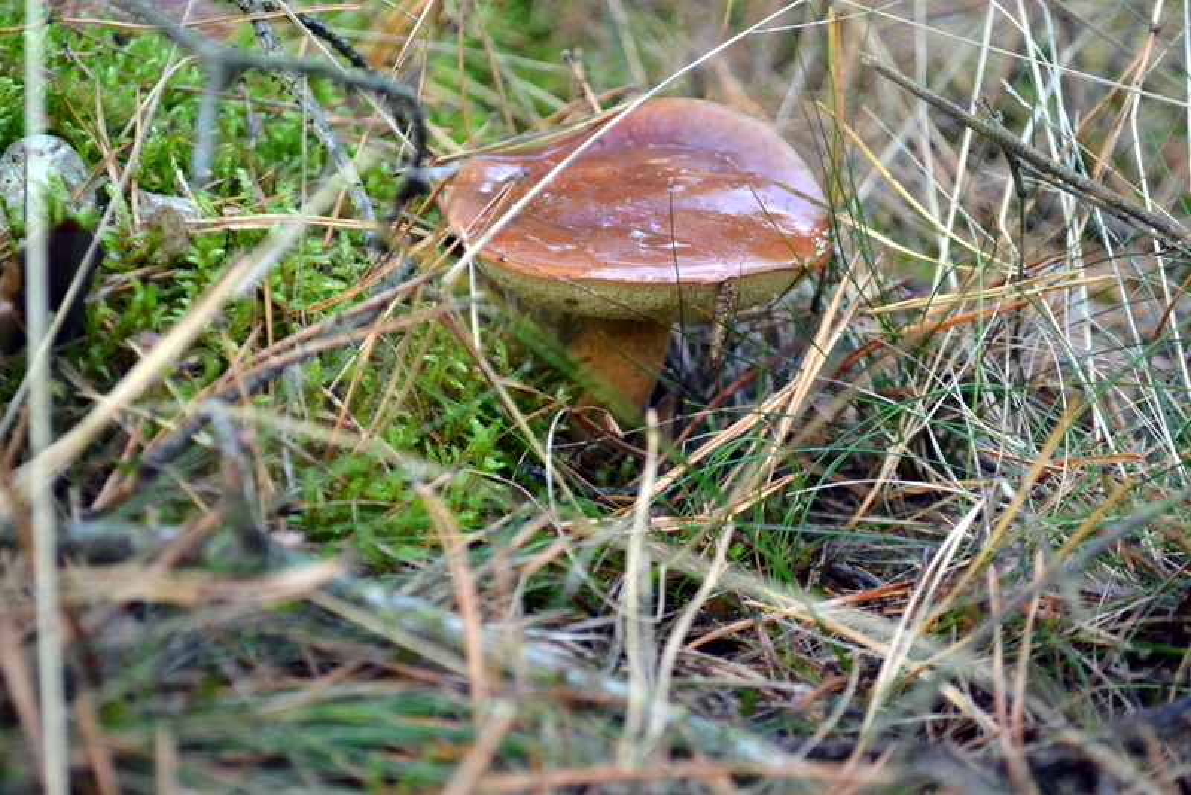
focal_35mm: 69
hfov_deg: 29.2
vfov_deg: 19.7
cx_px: 596
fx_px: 2283
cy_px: 398
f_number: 5.3
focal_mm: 46
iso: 3200
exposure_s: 1/250
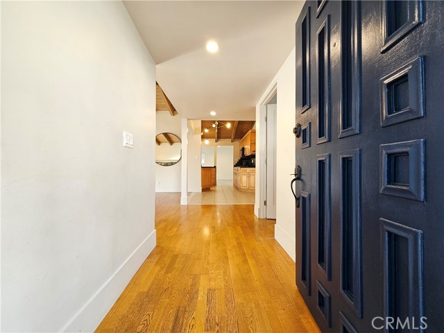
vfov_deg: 89.9
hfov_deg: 106.2
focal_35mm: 13
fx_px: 167
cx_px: 222
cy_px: 166
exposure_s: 1/60
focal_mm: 2.2
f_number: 2.2
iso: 160
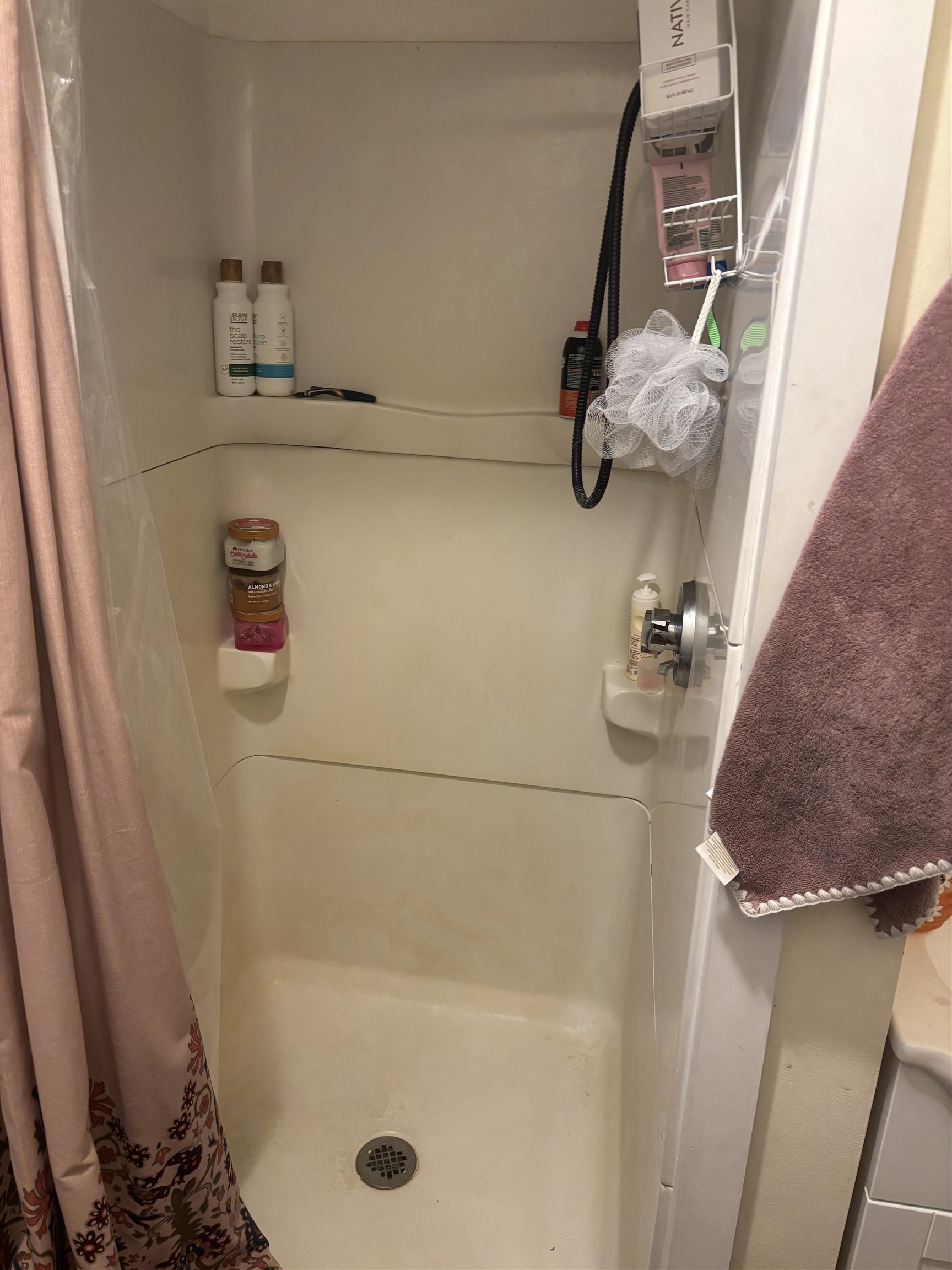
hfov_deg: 53.1
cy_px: 635
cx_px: 476
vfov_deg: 67.3
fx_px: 953
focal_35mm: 26
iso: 200
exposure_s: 1/60
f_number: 1.6
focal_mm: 5.96
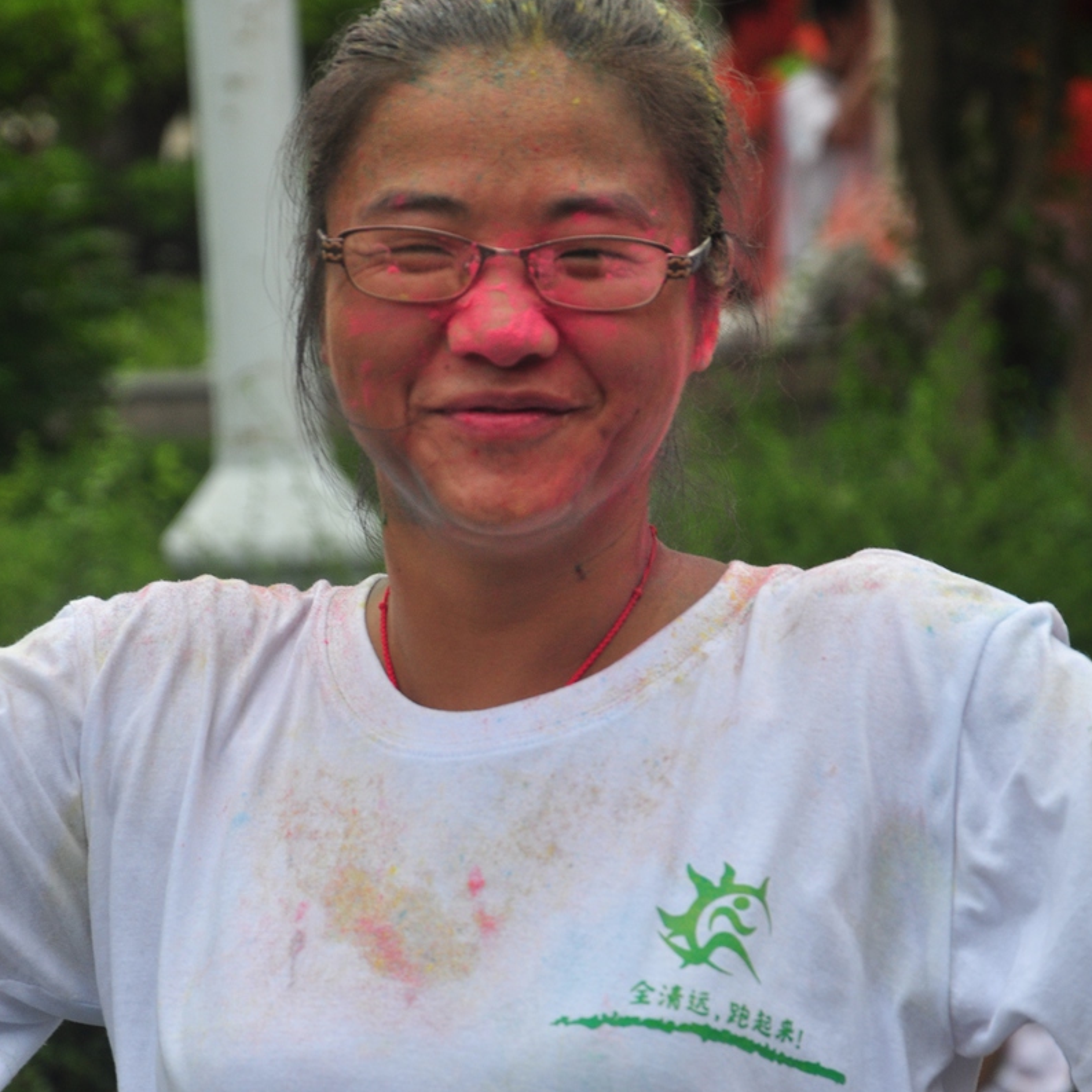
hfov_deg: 8.6
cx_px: 545
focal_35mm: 203
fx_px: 7232
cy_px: 751
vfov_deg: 8.6
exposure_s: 1/640
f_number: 7.1
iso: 250
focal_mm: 105
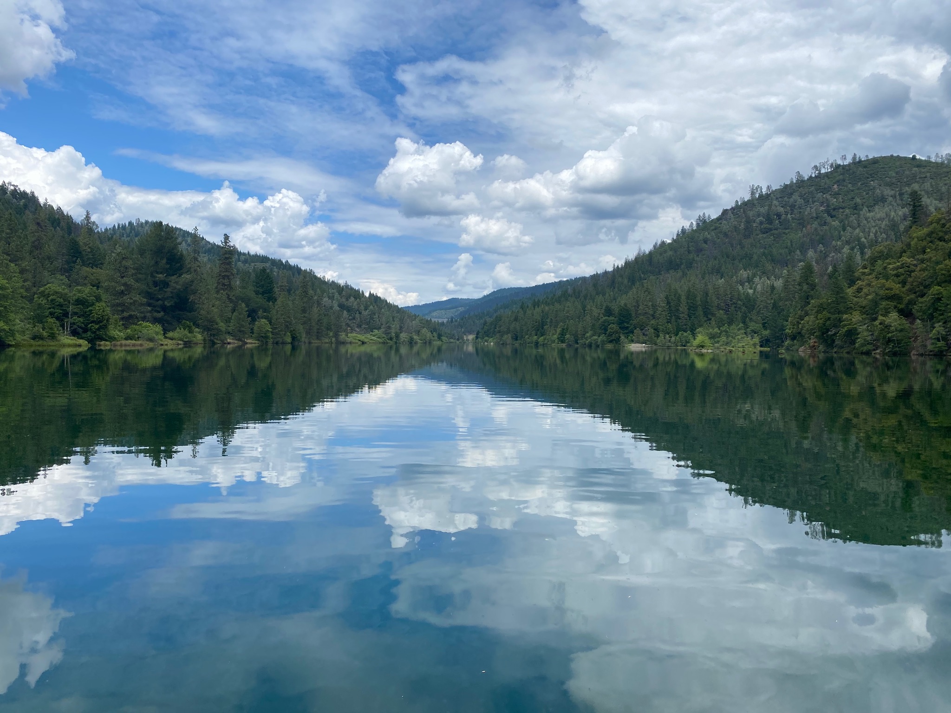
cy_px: 356
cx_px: 476
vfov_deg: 53.1
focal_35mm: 26
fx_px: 714
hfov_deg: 67.3
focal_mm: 4.25
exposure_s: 1/3984
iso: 32
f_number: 1.8
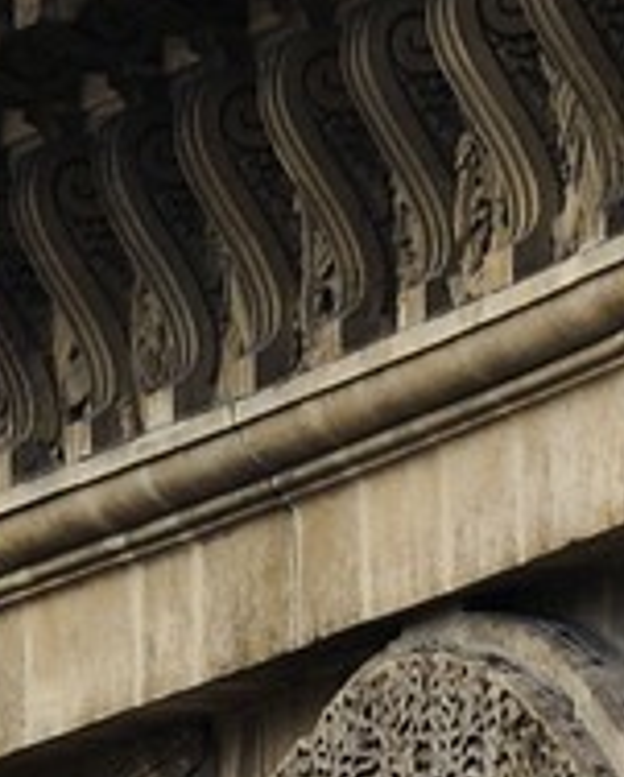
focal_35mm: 1396
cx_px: 25
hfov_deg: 1.1
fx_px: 32149
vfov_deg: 1.4
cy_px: 2740
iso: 200
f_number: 9
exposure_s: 1/200
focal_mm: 175
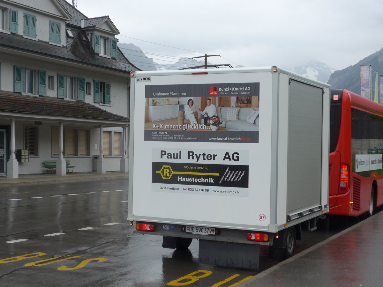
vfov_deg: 24.8
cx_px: 192
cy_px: 144
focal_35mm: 59
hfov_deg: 32.7
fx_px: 653
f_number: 3.5
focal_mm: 12
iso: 80
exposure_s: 1/200
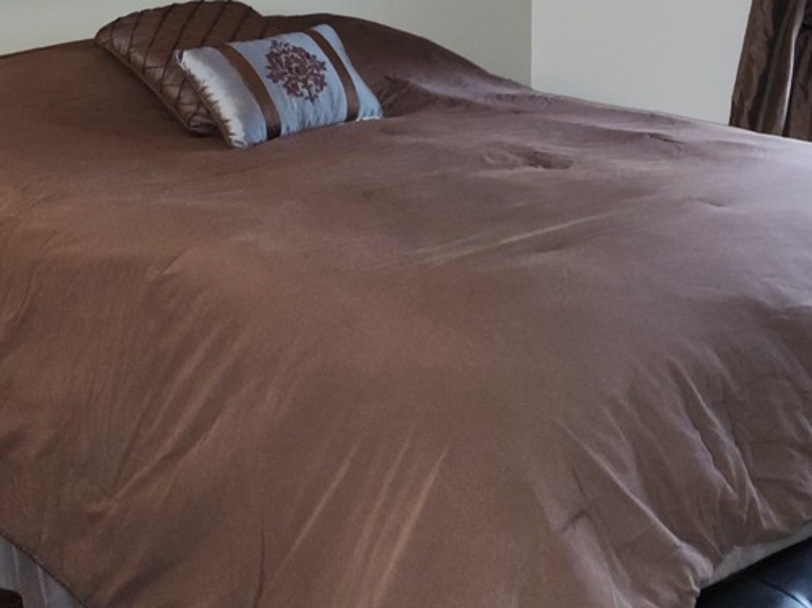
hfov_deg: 29.4
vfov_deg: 21.1
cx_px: 374
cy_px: -71
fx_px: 1547
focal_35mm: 66
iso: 160
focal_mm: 5.4
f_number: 1.8
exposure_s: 1/10
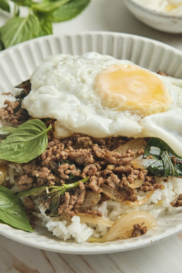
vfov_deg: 20.2
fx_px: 766
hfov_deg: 13.6
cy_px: 136
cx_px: 91
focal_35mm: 101
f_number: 9
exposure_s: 1/250
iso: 200
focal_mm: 67.6
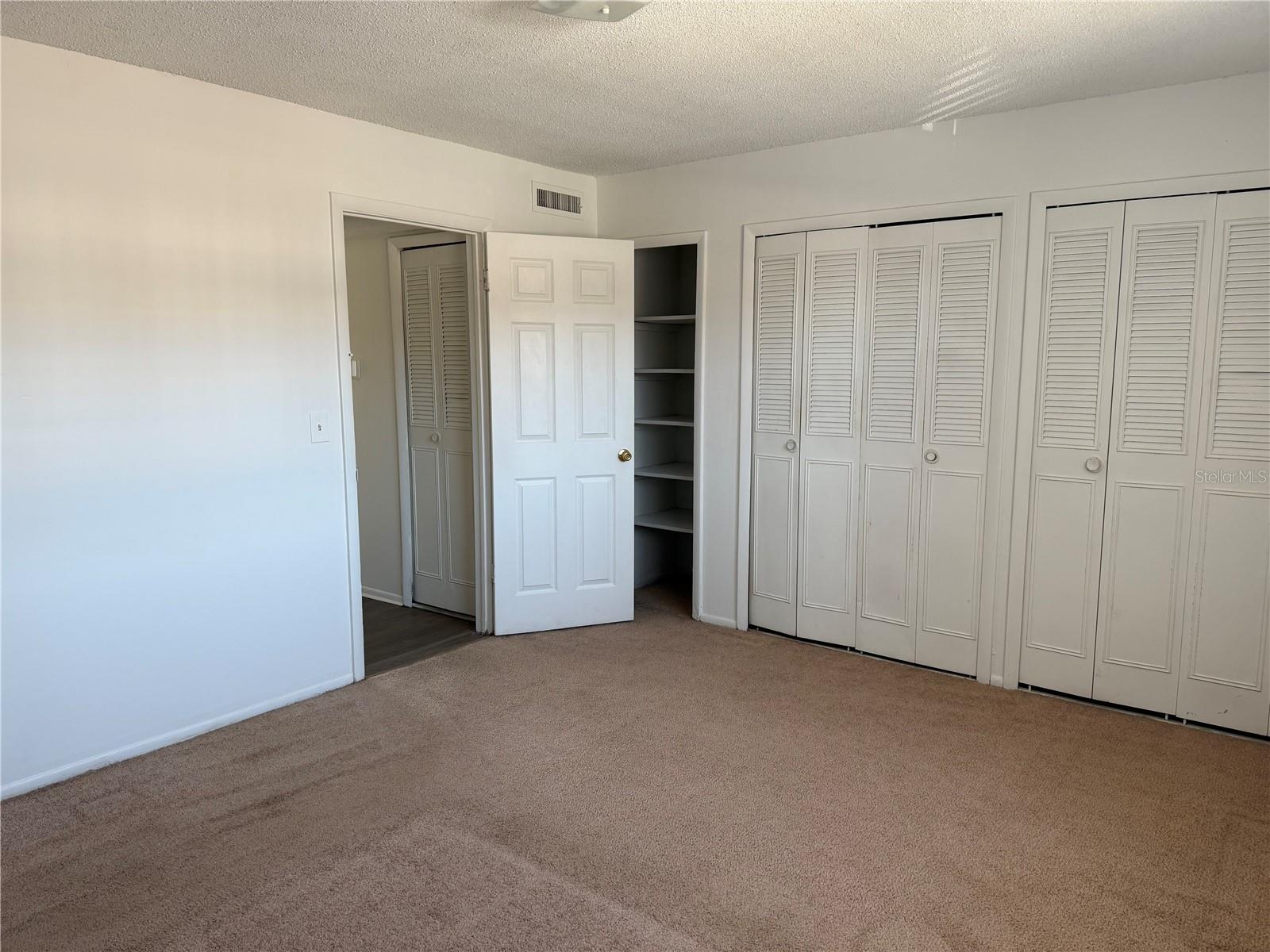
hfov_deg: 71.6
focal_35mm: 24
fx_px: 881
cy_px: 476
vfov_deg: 56.8
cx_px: 635
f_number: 1.78
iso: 125
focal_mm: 6.76
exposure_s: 1/121
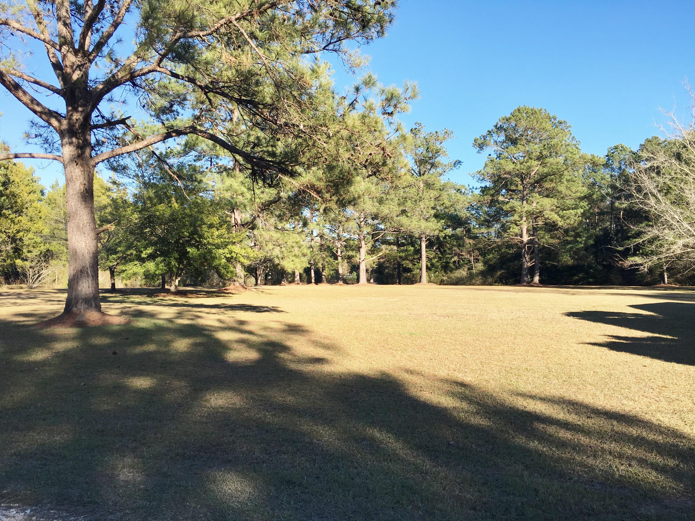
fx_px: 582
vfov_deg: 48.2
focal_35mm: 29
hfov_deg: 61.7
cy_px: 260
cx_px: 348
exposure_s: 1/686
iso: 25
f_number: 2.2
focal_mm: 4.15
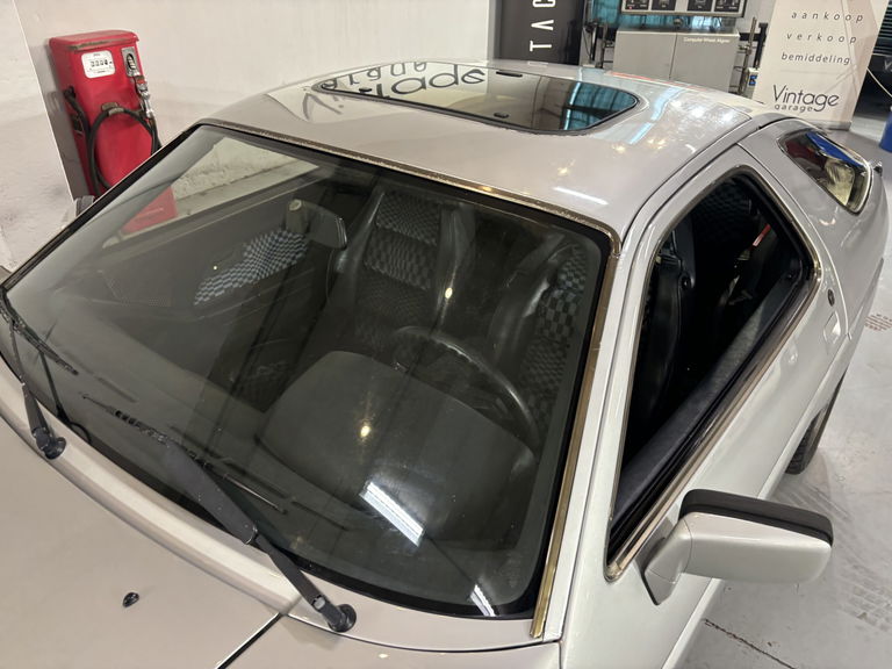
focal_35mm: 26
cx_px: 446
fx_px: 670
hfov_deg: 67.3
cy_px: 334
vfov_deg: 53.1
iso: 250
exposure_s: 1/50
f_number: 1.6
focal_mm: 5.96
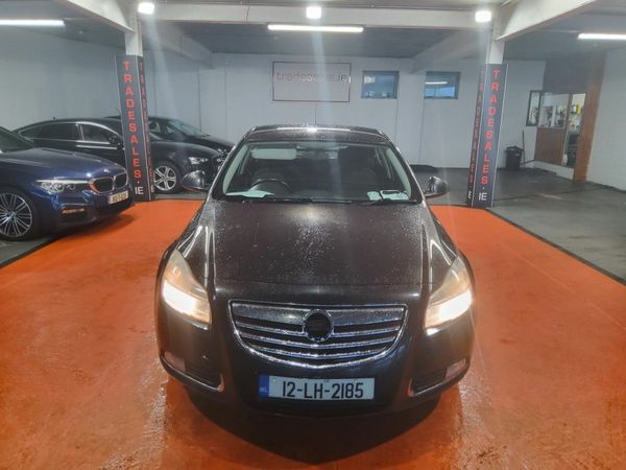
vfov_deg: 53.1
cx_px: 313
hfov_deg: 67.3
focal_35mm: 26
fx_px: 470
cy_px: 235
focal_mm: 3.08
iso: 200
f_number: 2
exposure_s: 1/50
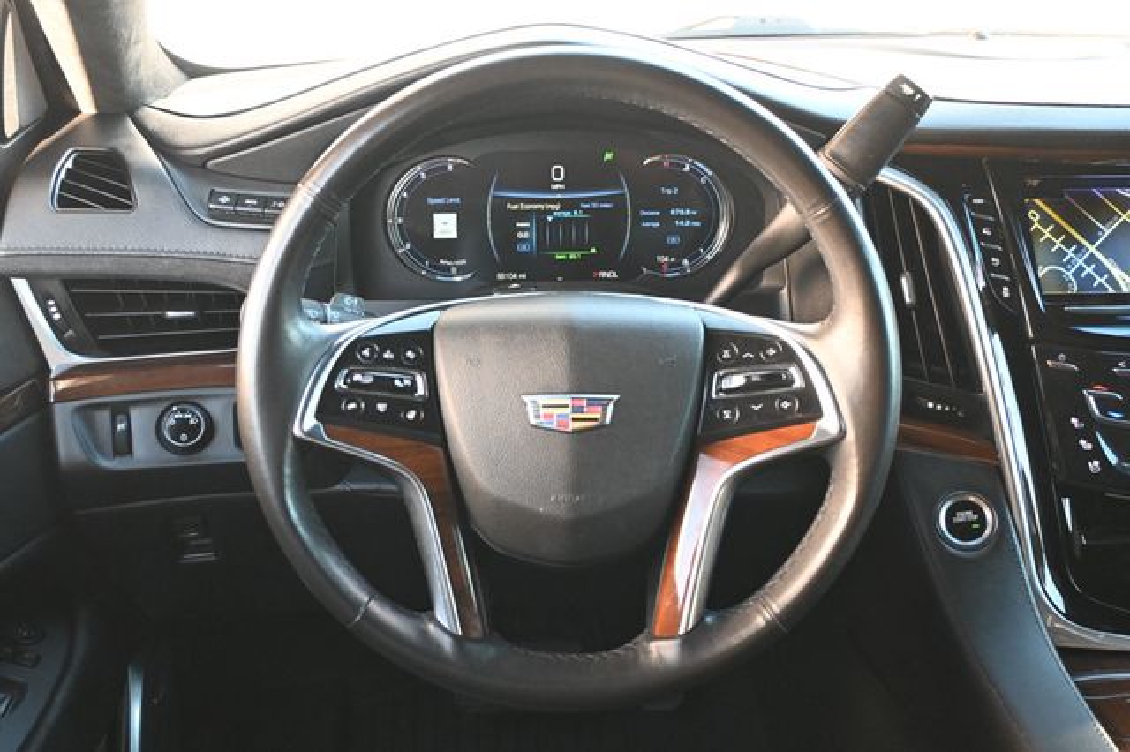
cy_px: 376
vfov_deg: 34.2
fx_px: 1223
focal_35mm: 39
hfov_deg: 49.6
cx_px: 565
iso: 2000
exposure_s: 1/125
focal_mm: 26
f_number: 4.5
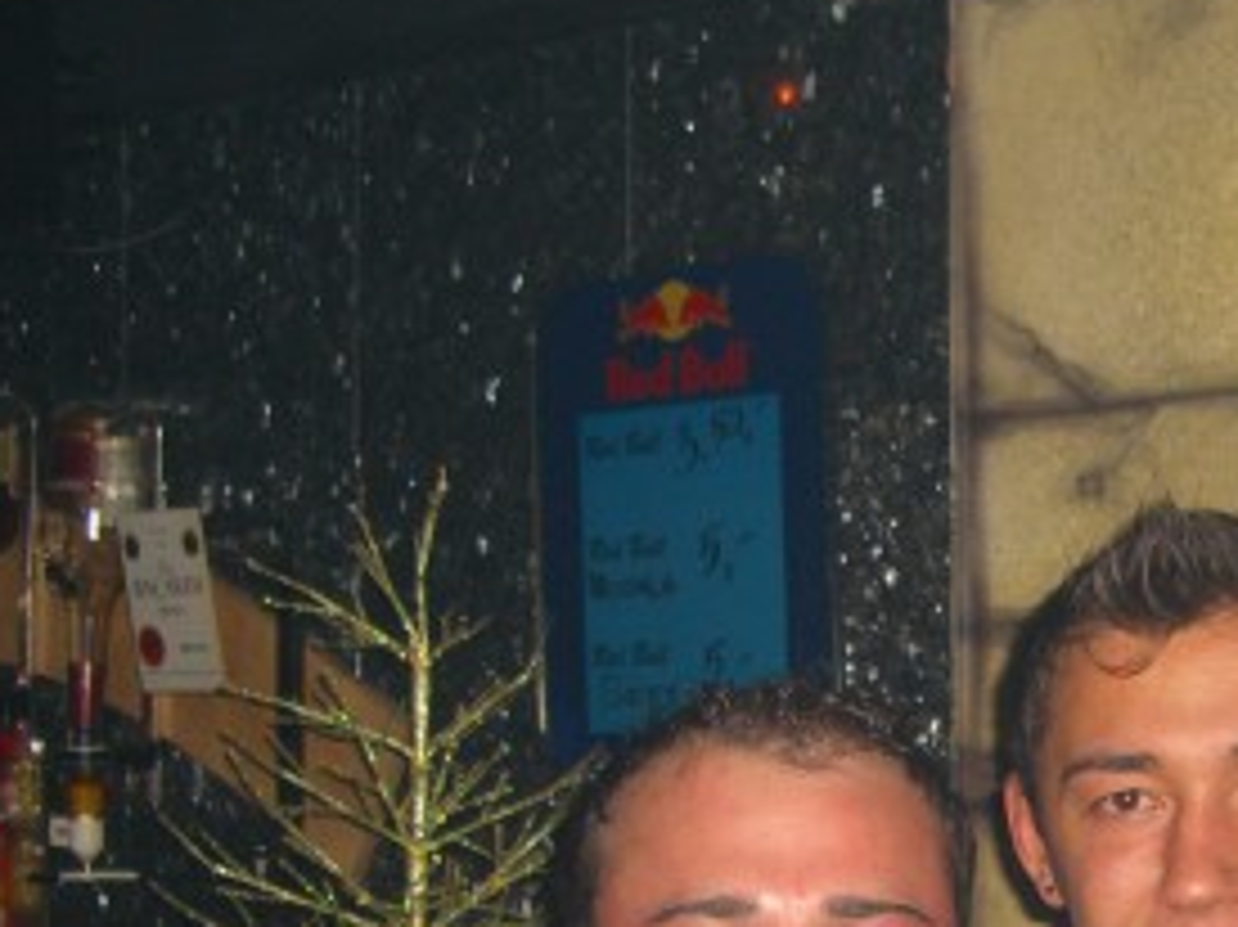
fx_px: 2967
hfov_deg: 23.1
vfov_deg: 17.4
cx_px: 1076
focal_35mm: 83
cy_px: 873
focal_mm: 7.9
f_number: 2.8
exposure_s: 1/60
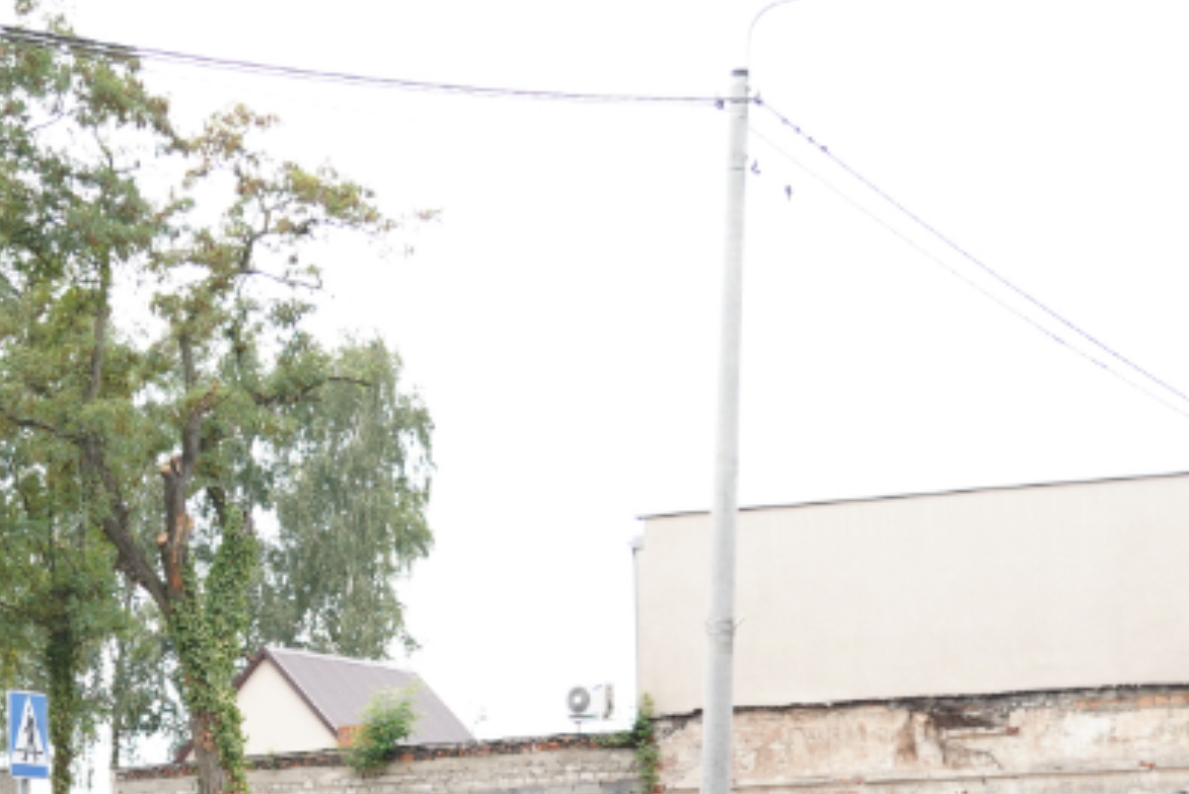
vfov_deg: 11.9
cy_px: 951
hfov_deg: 17.8
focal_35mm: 113
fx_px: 3733
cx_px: 73
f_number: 4
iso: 250
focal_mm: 34
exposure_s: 1/160
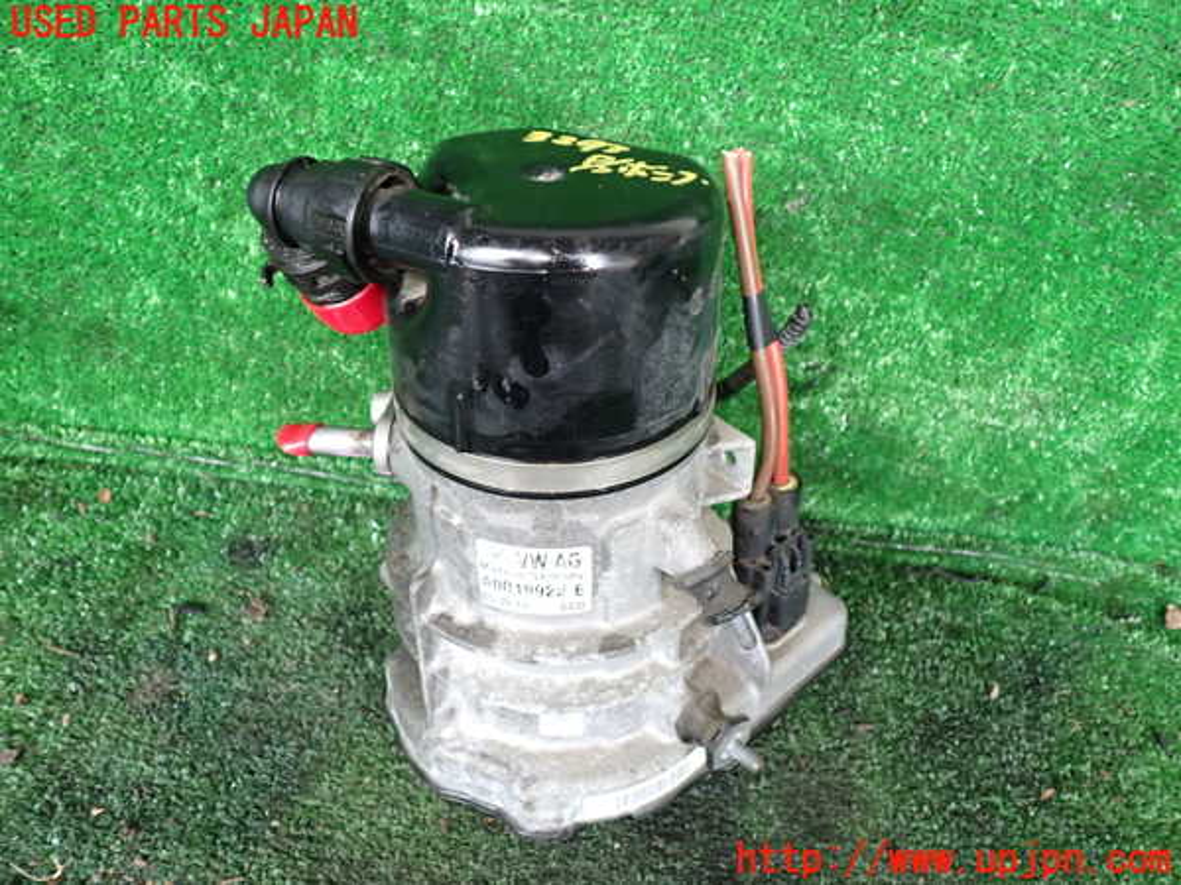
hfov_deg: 60.0
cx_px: 590
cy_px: 442
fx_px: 1024
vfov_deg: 46.8
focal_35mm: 30
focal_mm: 5.4
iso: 320
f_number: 2.3
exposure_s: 1/30
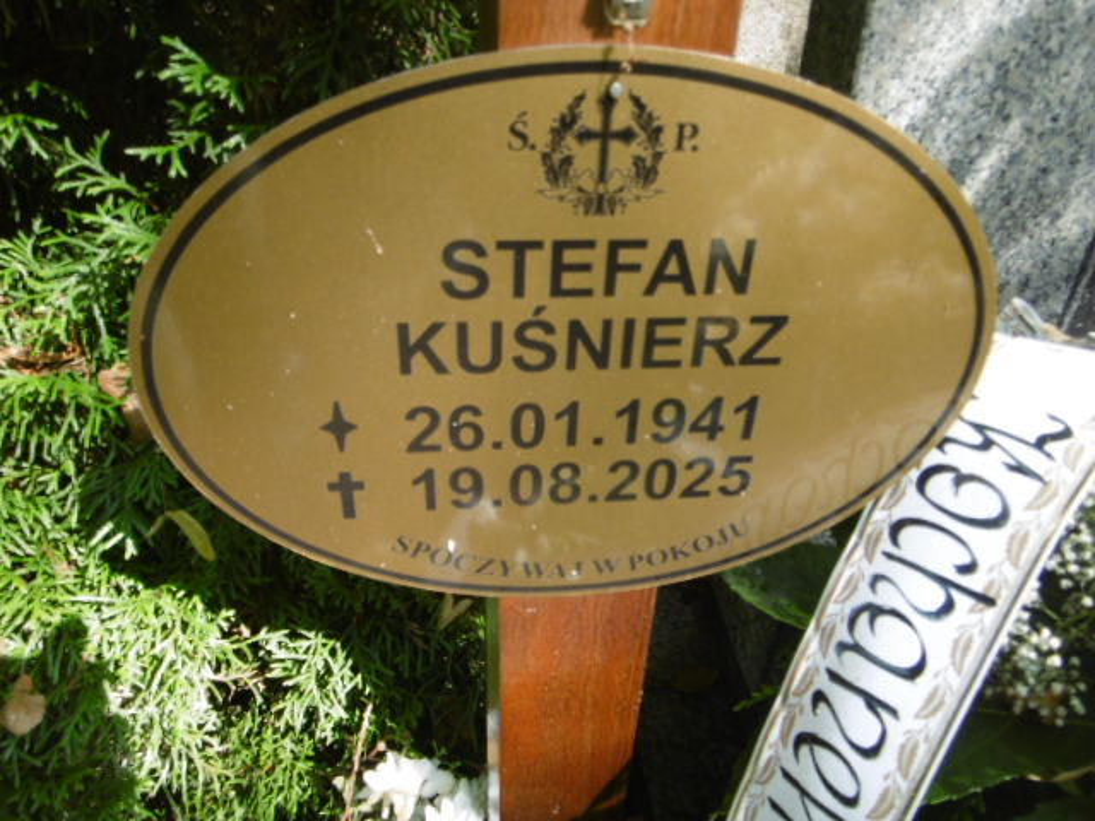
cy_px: 410
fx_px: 759
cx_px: 548
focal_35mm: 24
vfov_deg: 56.8
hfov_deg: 71.6
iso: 100
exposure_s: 1/60
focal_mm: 4.3
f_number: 3.1
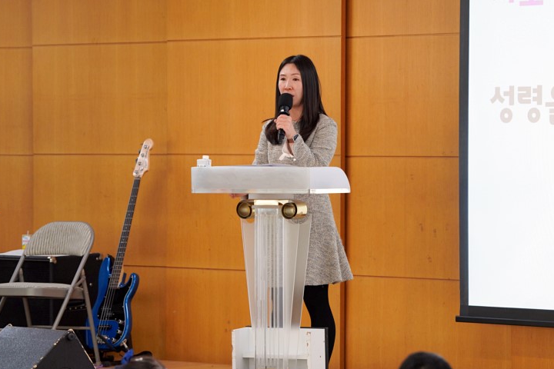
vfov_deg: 7.6
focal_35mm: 180
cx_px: 262
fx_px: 2770
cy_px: 168
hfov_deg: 11.4
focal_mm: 144
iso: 800
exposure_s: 1/160
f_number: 4
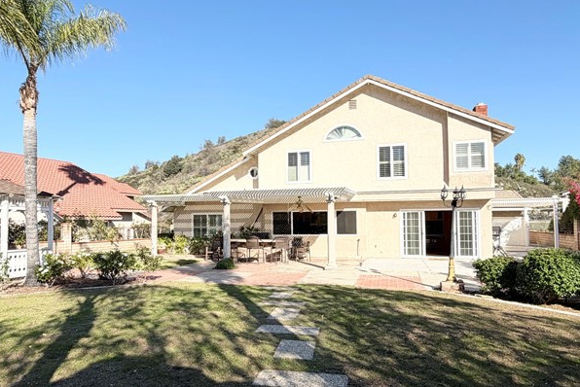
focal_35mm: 25
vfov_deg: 51.3
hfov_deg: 71.4
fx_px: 403
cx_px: 268
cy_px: 207
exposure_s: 1/770
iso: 25
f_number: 2.2
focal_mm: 2.22
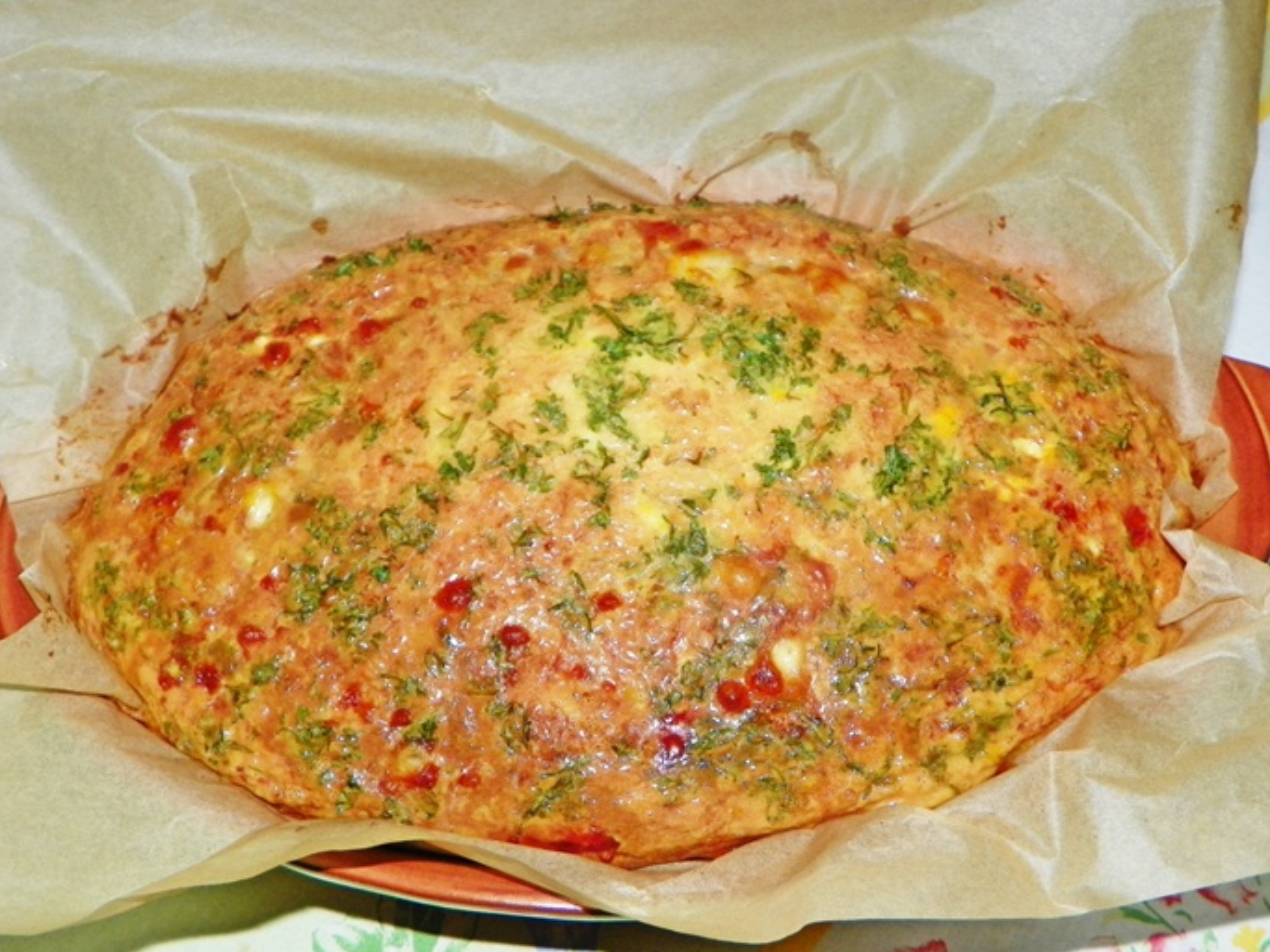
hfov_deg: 45.8
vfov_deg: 35.1
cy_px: 484
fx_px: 1504
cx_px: 630
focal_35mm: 41
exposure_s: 1/160
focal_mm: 7.1
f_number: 3.2
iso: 200
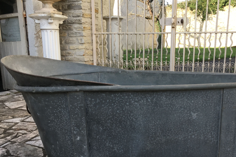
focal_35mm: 39
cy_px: 98
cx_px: 135
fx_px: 256
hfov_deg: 49.4
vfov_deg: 34.0
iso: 25
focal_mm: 4.15
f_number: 2.2
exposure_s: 1/250
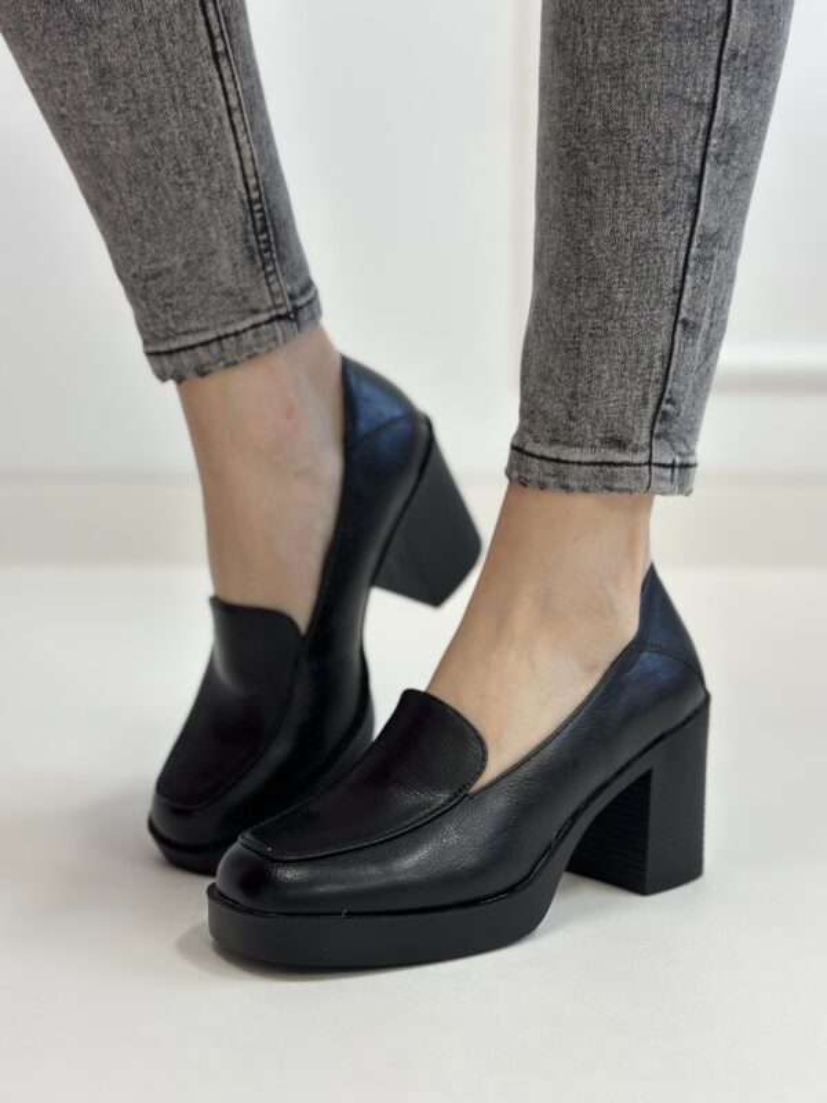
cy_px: 552
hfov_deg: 30.3
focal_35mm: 48
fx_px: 1529
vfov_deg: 39.7
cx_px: 414
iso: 160
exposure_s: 1/100
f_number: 1.78
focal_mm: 6.86
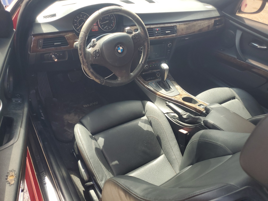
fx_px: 201
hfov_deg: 67.3
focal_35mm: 26
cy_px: 100
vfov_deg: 53.1
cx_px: 134
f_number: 1.5
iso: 50
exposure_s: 1/333
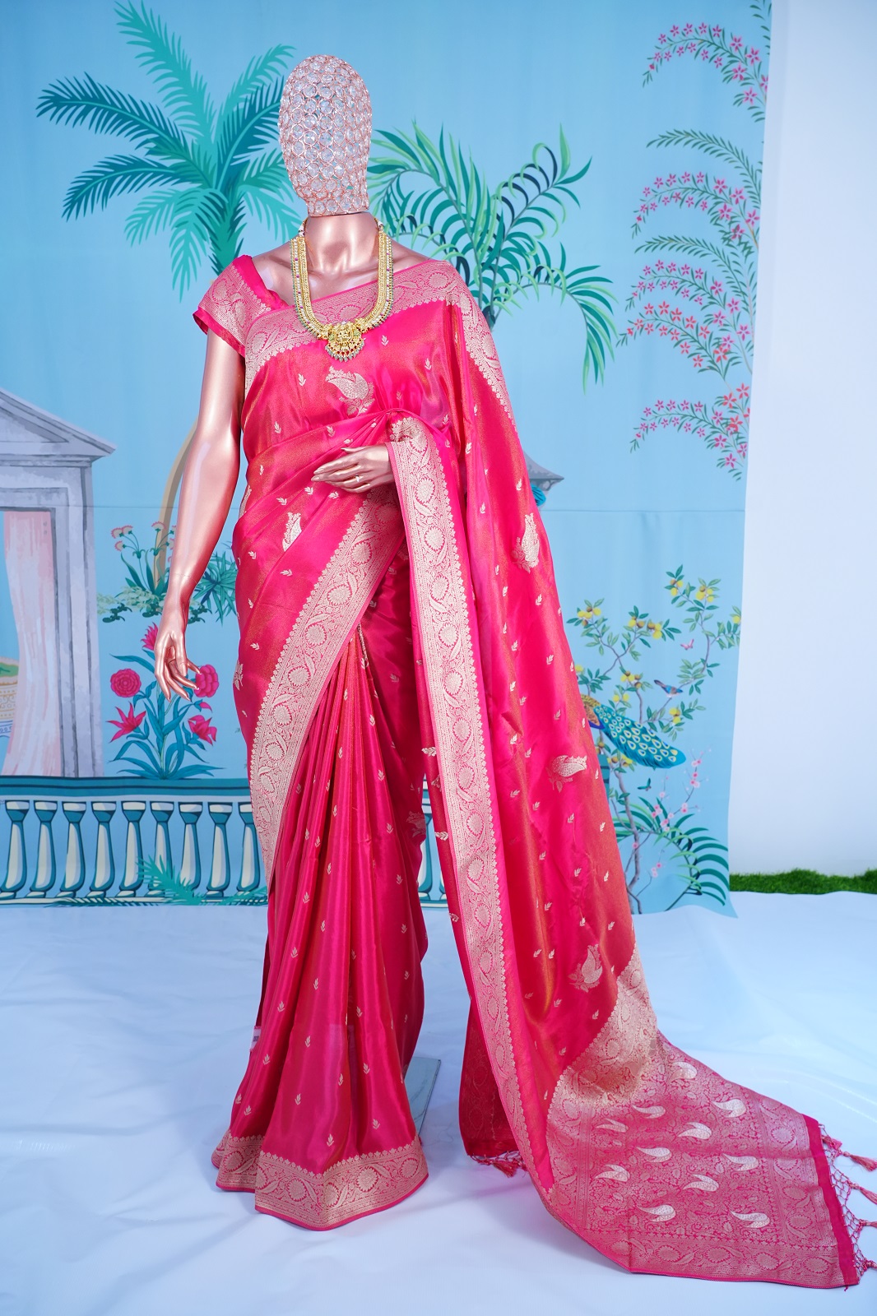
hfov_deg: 44.9
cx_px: 438
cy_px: 658
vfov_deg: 63.7
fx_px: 1060
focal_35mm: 29
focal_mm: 29
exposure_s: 1/320
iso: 1250
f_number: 6.3
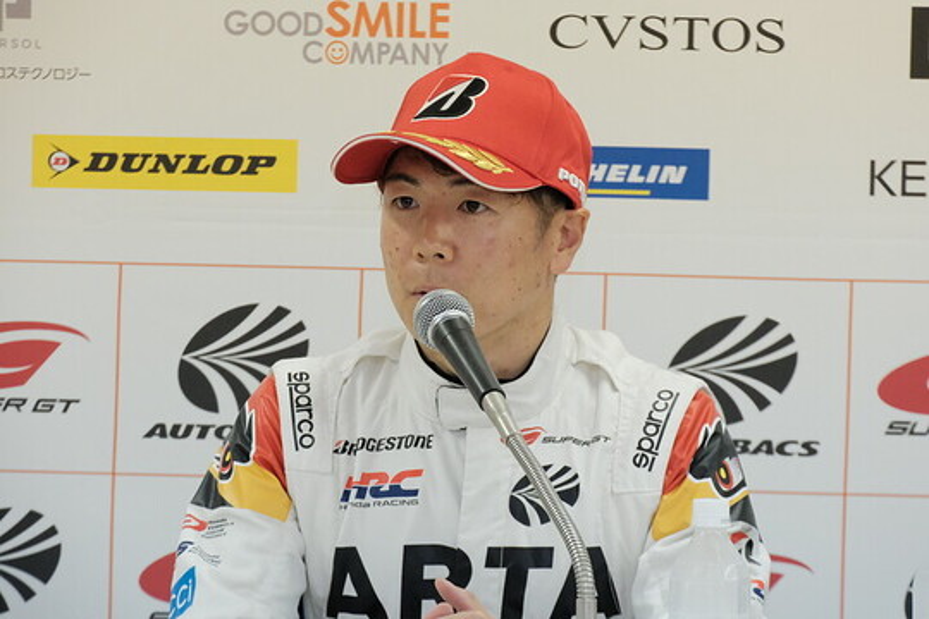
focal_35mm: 204
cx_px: 464
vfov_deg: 6.7
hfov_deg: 10.1
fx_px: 5264
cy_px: 310
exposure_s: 1/250
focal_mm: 135.7
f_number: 8
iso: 12800
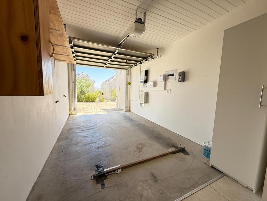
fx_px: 108
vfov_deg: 85.7
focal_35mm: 14
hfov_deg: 102.1
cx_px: 134
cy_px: 100
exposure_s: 1/144
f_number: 2.2
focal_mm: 2.22
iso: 64
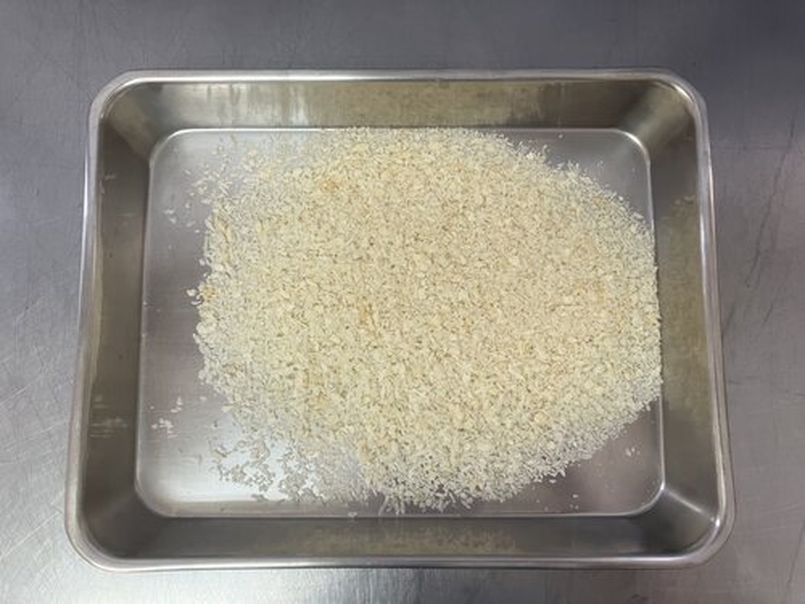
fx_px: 651
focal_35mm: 28
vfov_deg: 49.7
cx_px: 402
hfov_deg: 63.4
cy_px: 302
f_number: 1.8
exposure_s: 1/60
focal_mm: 4
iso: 100
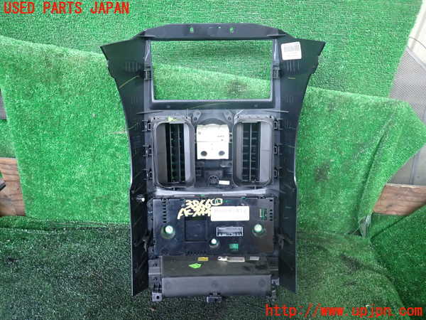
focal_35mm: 25
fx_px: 308
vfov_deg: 54.9
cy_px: 160
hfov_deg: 69.4
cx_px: 213
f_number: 2
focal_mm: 4.5
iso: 500
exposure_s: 1/30
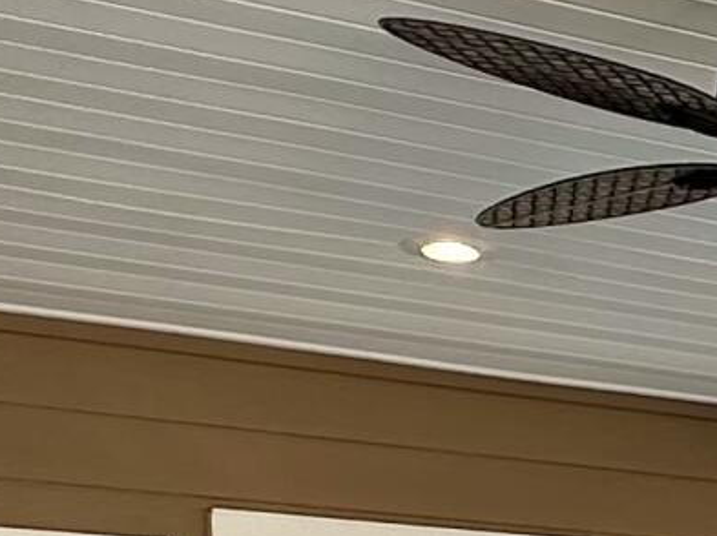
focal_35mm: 107
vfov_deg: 12.7
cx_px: 1252
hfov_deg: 15.9
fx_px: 2214
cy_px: 921
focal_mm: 2.22
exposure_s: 1/180
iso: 40
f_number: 2.2
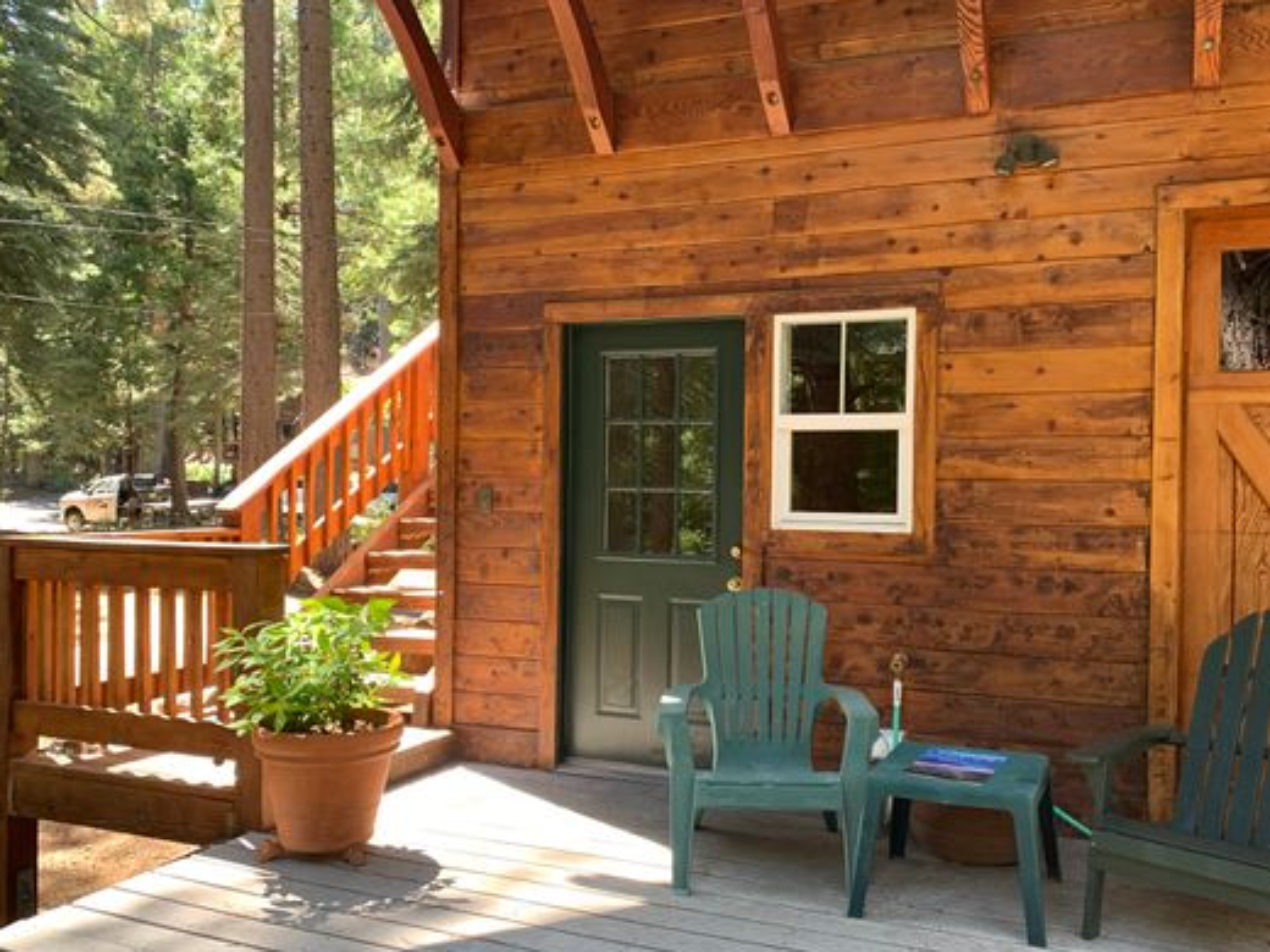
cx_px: 711
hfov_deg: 59.8
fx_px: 1101
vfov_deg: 46.8
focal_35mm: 30
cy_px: 491
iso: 64
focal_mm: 4.25
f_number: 1.8
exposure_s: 1/121
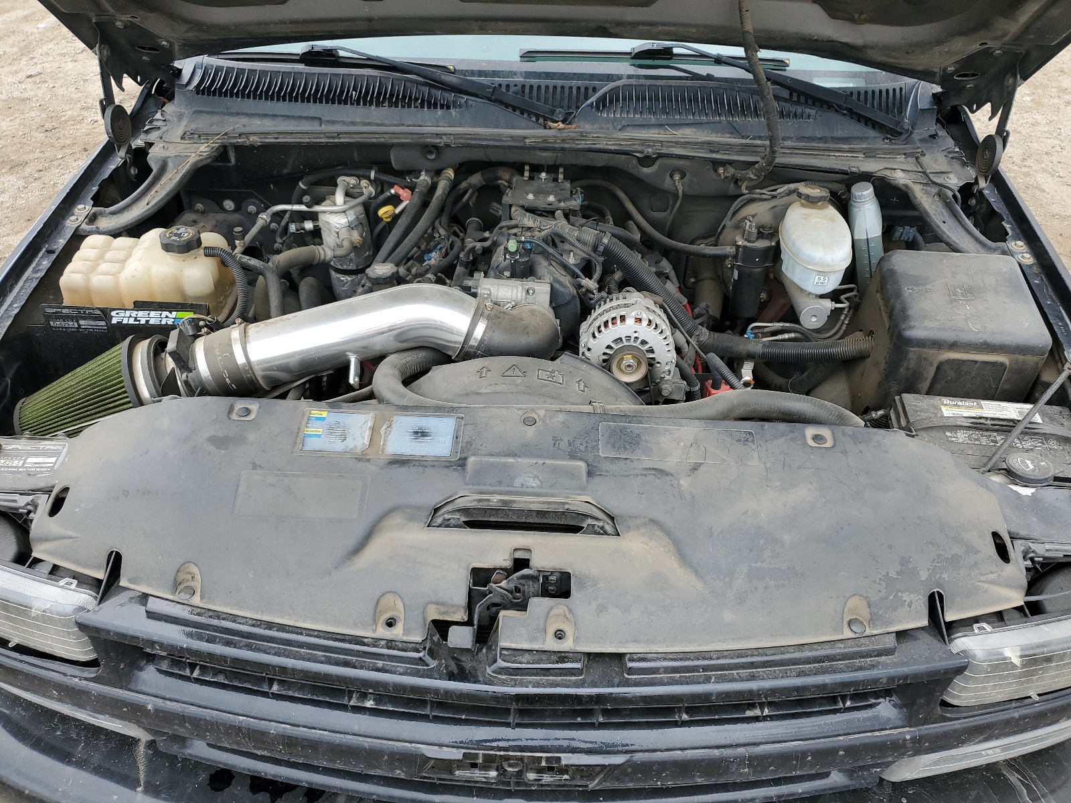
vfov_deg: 53.1
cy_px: 402
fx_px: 804
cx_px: 536
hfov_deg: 67.3
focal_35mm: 26
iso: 50
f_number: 1.5
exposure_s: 1/323
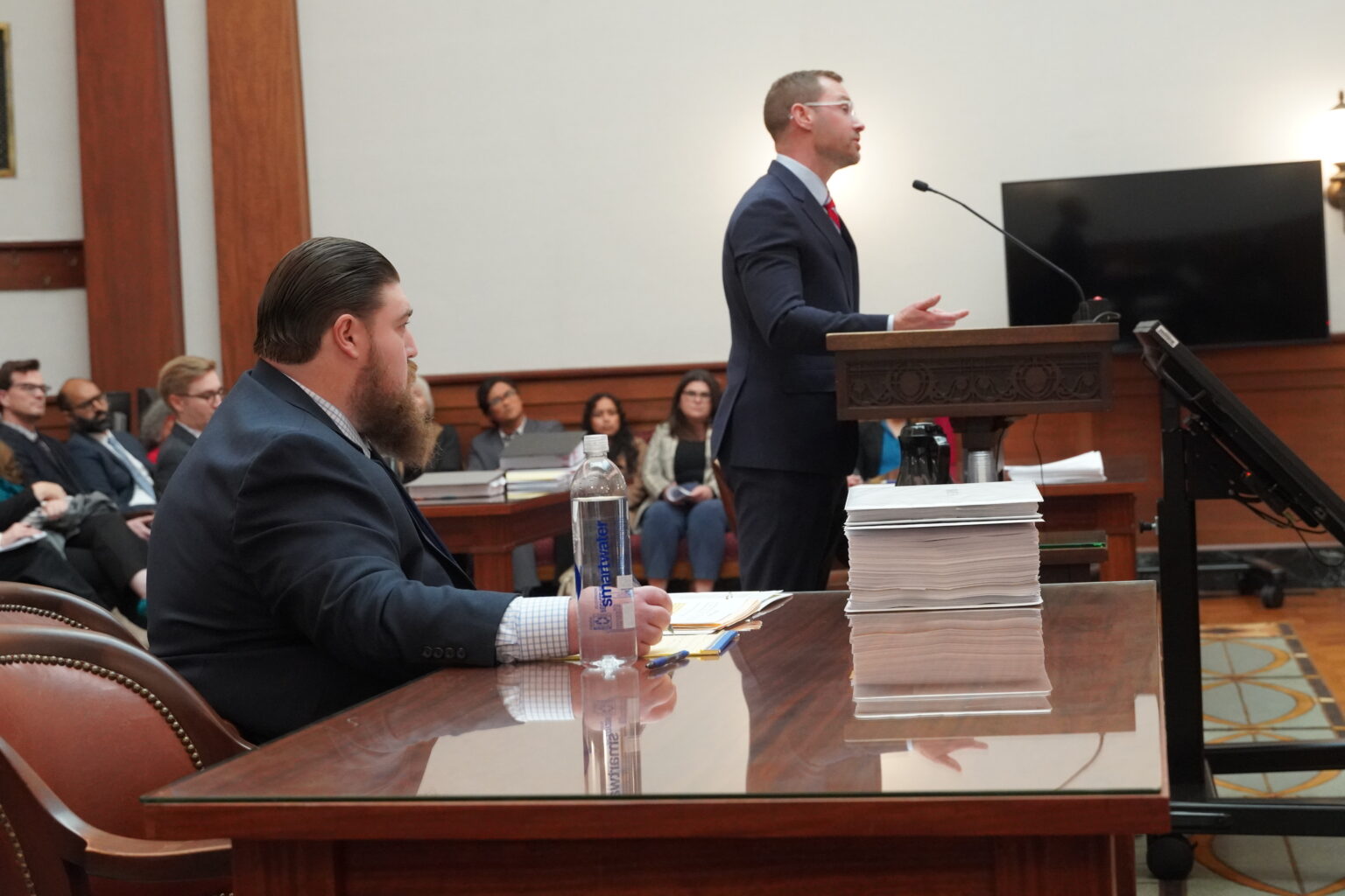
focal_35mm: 61
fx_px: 2264
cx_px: 672
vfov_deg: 22.4
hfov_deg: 33.1
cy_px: 448
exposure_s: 1/160
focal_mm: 40.4
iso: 4000
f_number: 4
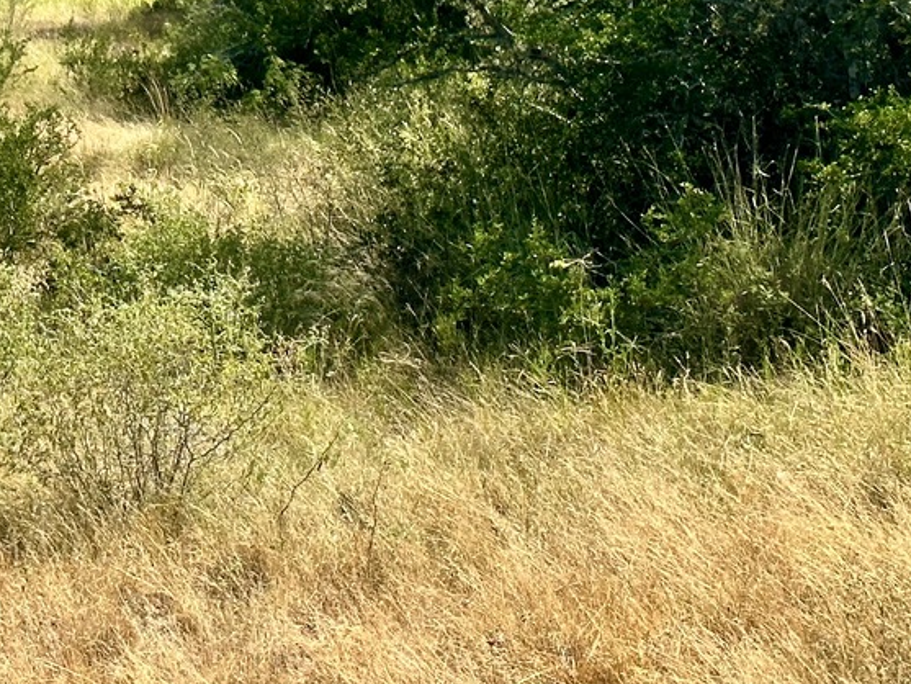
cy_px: 200
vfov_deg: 11.9
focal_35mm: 124
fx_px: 3264
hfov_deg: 15.7
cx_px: 70
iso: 64
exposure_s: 1/2667
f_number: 1.78
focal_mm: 6.86
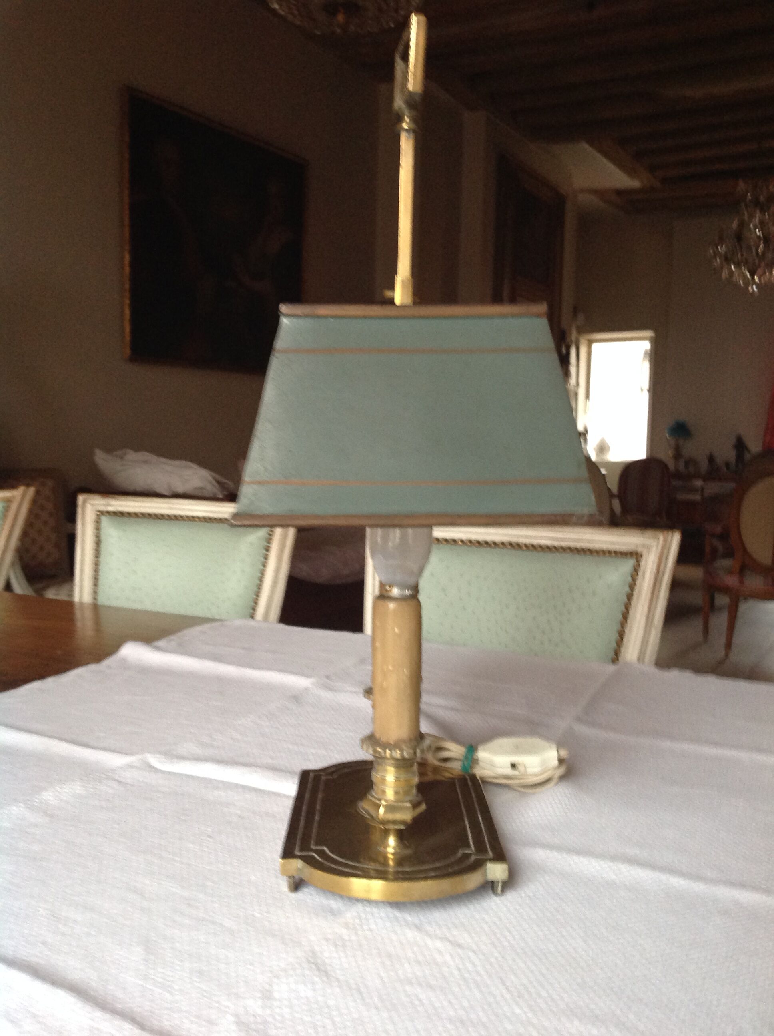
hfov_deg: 40.6
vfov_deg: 52.7
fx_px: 1046
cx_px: 387
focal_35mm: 35
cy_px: 518
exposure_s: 1/15
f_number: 2.4
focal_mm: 4.28
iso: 200
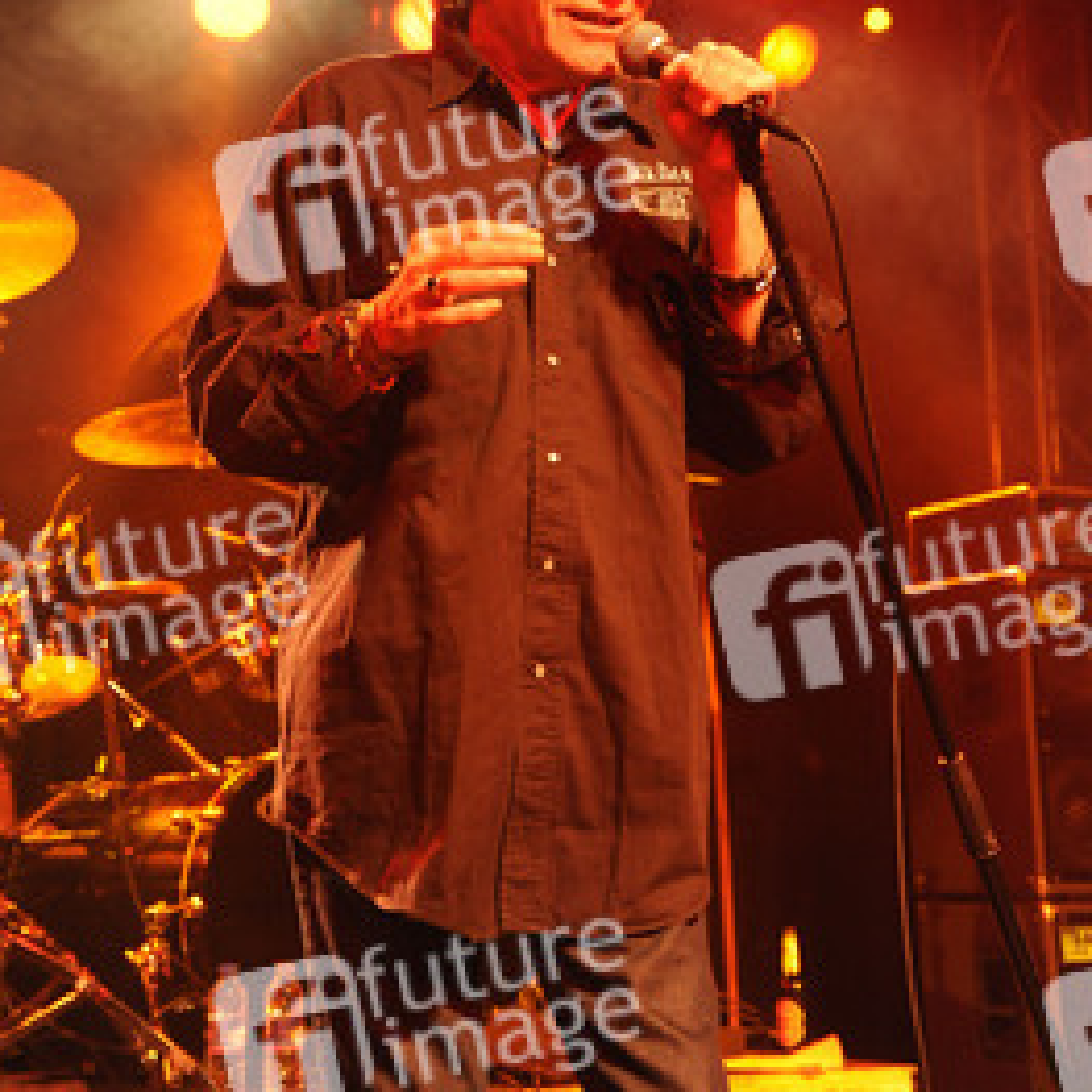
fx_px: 2534
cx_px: 548
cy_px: 394
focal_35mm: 71
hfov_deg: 24.3
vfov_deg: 24.2
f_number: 6.3
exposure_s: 1/160
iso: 4000
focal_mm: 55
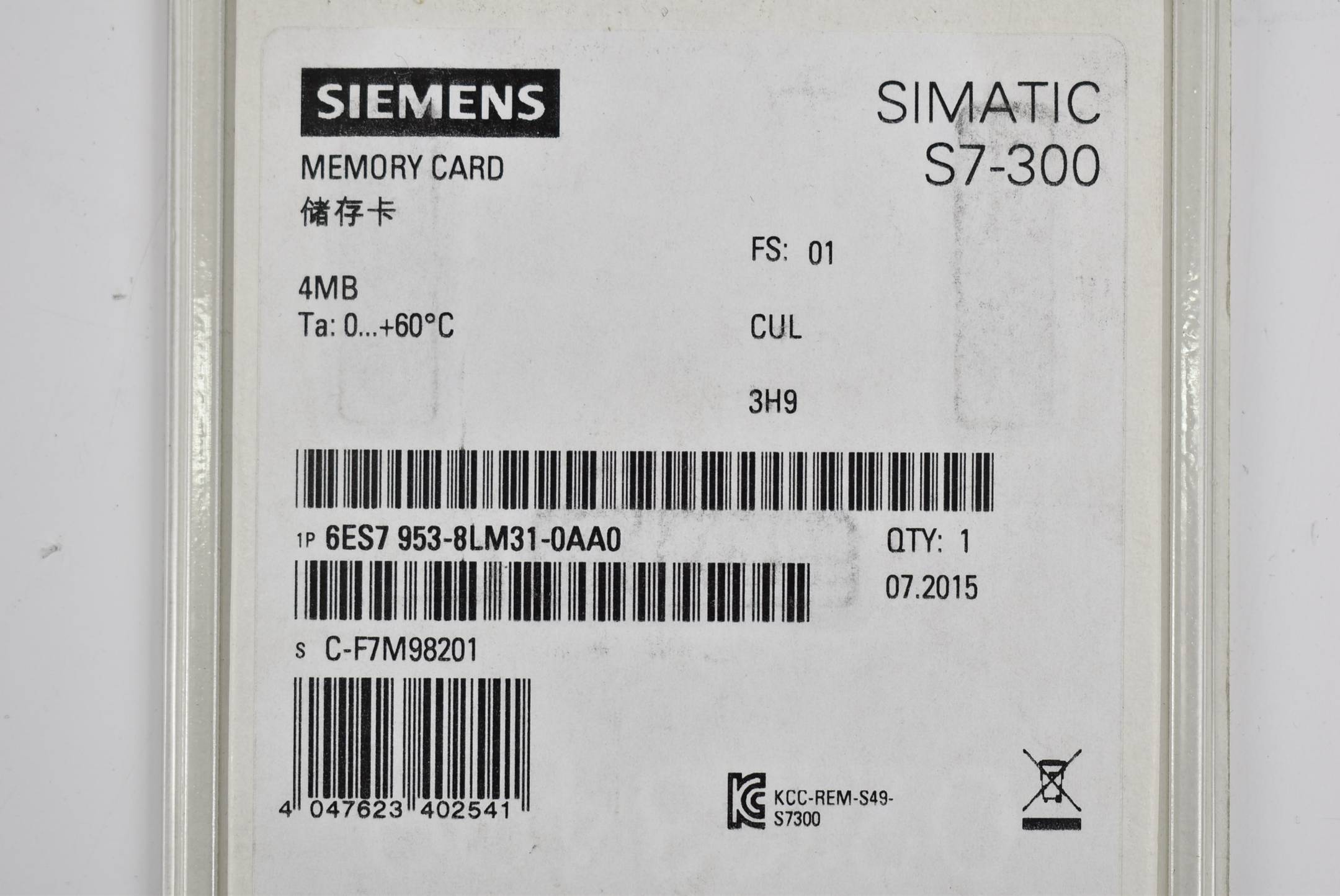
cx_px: 670
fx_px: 2347
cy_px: 448
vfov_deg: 21.6
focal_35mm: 63
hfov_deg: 31.9
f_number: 5
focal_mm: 42
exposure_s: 1/40
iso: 100
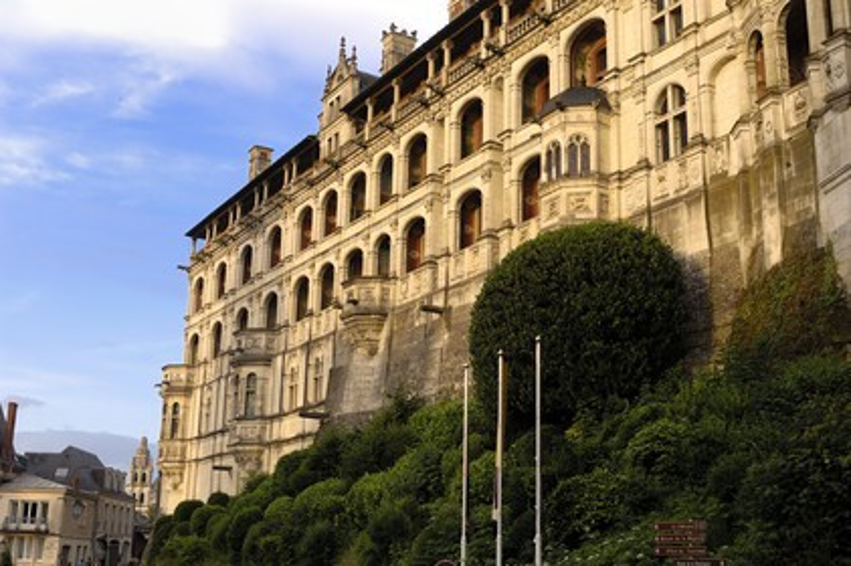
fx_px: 992
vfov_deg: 31.8
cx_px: 426
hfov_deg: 46.4
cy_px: 283
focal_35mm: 42
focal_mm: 28
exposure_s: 1/160
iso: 100
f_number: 3
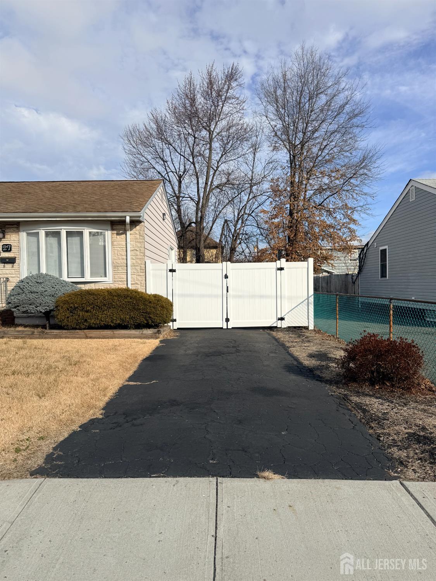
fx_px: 403
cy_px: 290
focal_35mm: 24
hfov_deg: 56.8
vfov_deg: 71.6
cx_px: 218
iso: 80
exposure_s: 1/7353
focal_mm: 6.76
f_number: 1.78
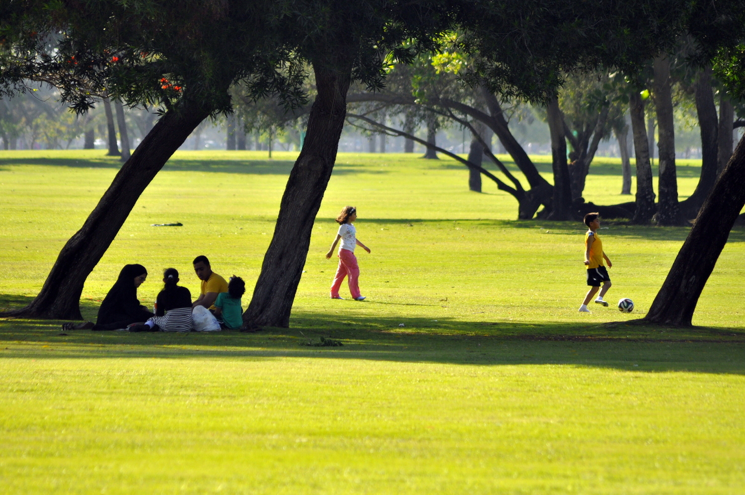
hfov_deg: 6.3
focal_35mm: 330
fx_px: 6820
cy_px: 248
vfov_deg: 4.2
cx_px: 372
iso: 400
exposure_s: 1/1600
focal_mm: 220
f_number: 5
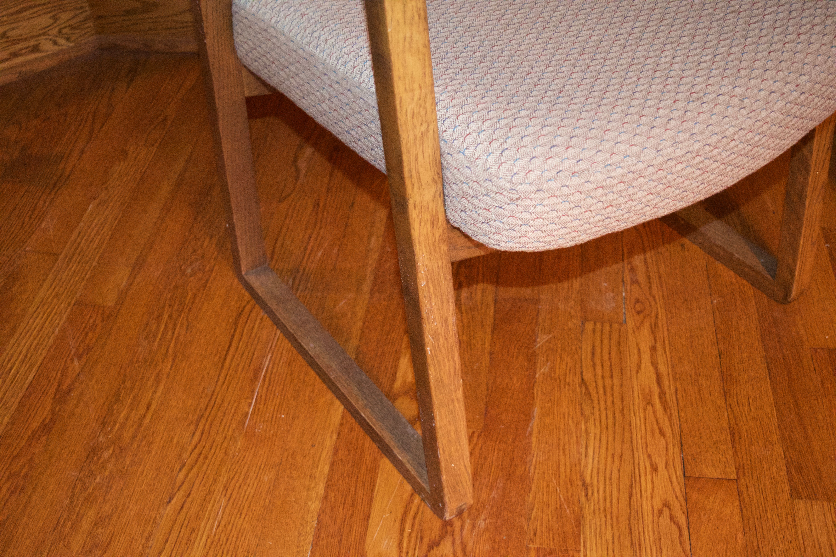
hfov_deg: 46.4
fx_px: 975
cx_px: 418
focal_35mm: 42
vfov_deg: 31.9
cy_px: 278
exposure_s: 1/60
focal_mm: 28
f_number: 4.2
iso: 6400
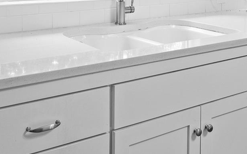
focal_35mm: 54
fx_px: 363
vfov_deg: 21.8
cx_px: 106
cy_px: -41
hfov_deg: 37.5
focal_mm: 16
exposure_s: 1/4
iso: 320
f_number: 8
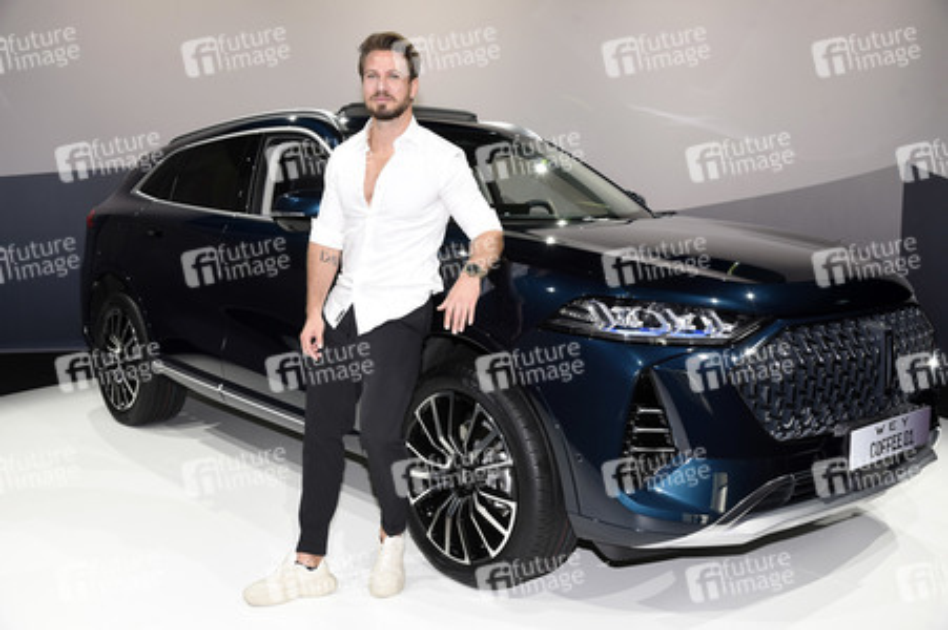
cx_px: 474
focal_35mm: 35
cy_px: 315
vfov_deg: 37.8
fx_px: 921
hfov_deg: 54.5
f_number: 6.3
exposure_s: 1/100
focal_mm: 35
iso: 500
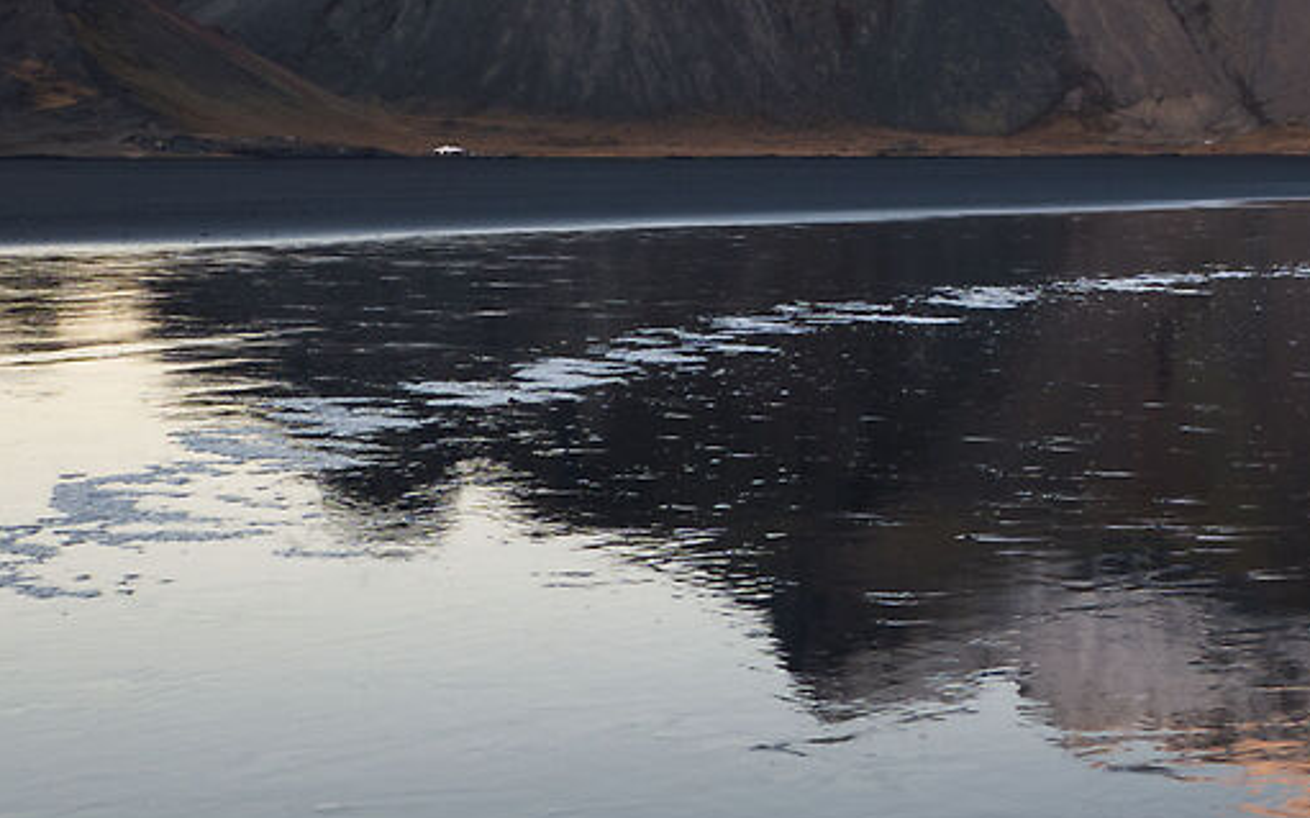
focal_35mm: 67
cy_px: 176
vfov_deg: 19.2
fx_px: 2391
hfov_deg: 21.6
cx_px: 2271
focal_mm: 14
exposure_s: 1/10
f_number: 8
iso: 100
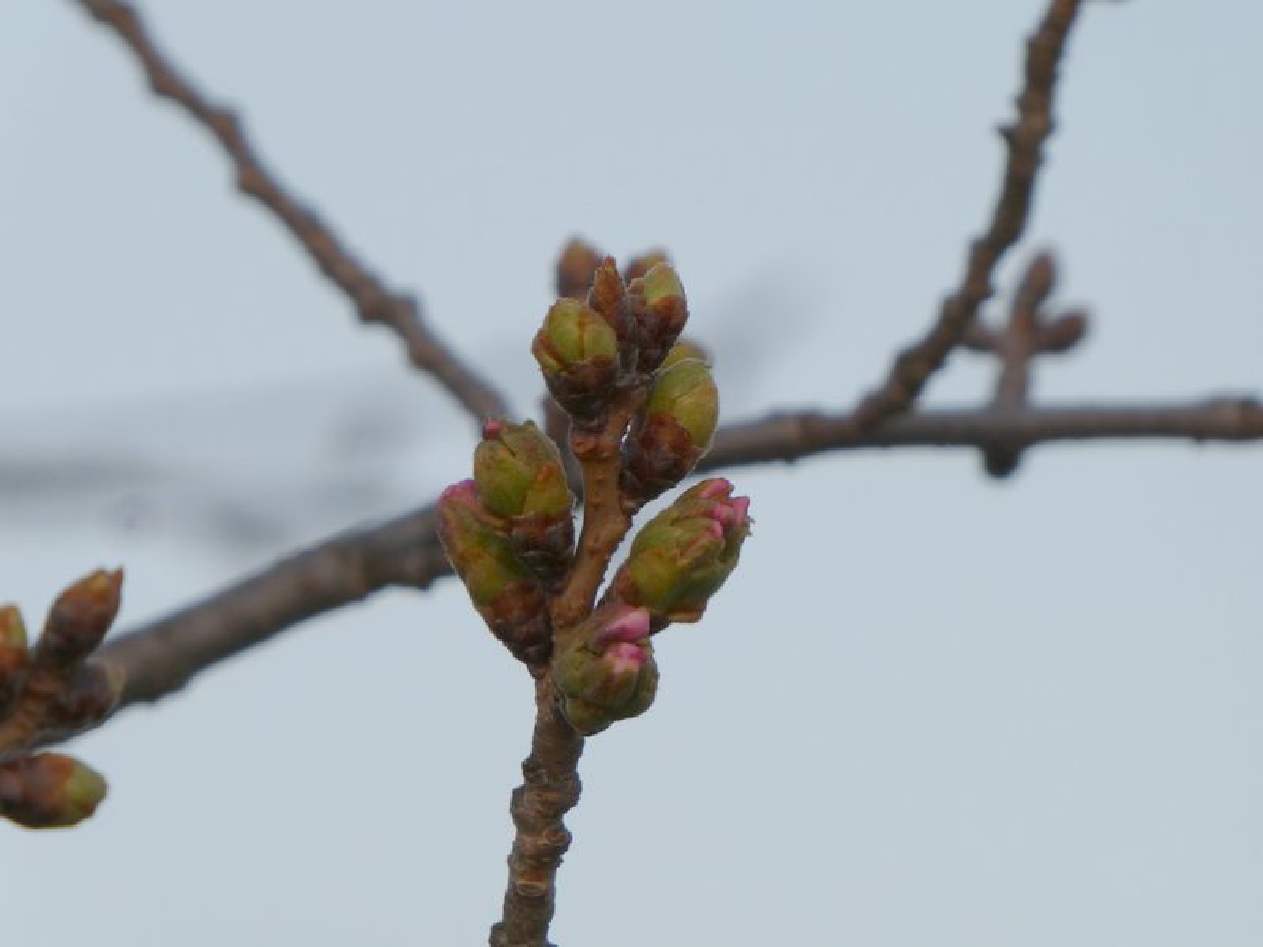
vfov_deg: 3.0
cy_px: 474
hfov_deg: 4.0
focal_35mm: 500
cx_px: 632
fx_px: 18243
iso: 125
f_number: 6
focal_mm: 89.6
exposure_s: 1/125
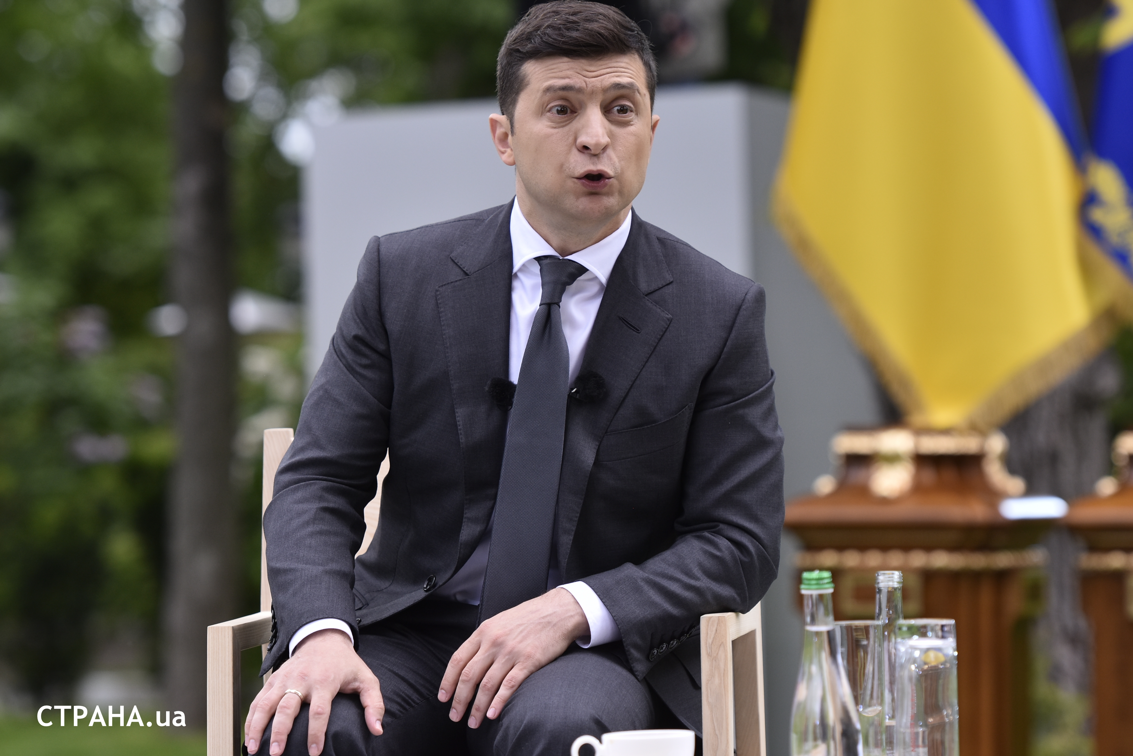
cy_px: 378
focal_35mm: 202
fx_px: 6374
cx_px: 566
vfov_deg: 6.8
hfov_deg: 10.2
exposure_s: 1/1600
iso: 250
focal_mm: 135
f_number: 3.5
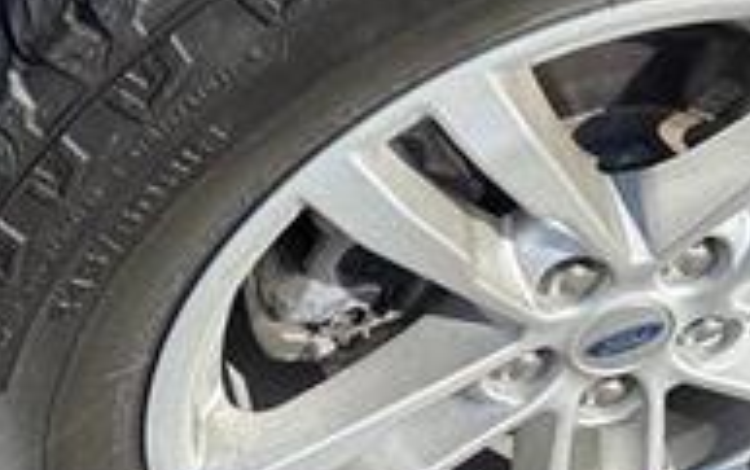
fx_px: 1473
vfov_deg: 18.1
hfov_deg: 27.8
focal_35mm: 72
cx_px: 626
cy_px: 206
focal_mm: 5.96
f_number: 1.6
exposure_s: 1/2538
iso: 50
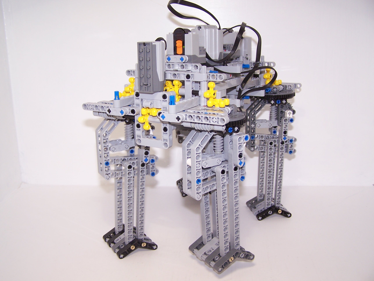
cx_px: 187
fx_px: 411
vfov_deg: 37.7
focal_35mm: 38
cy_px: 140
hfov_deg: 49.0
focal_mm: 6.3
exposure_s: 1/60
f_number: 2.8
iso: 80
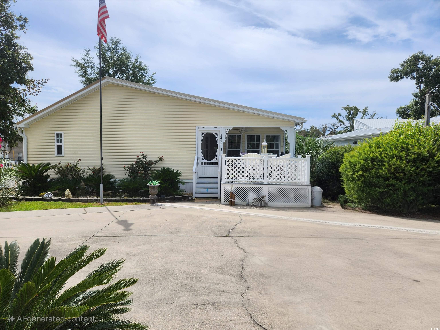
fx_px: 292
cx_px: 220
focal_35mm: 23
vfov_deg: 58.9
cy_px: 165
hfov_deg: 73.9
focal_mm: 5.4
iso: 20
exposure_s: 1/3333
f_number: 1.8
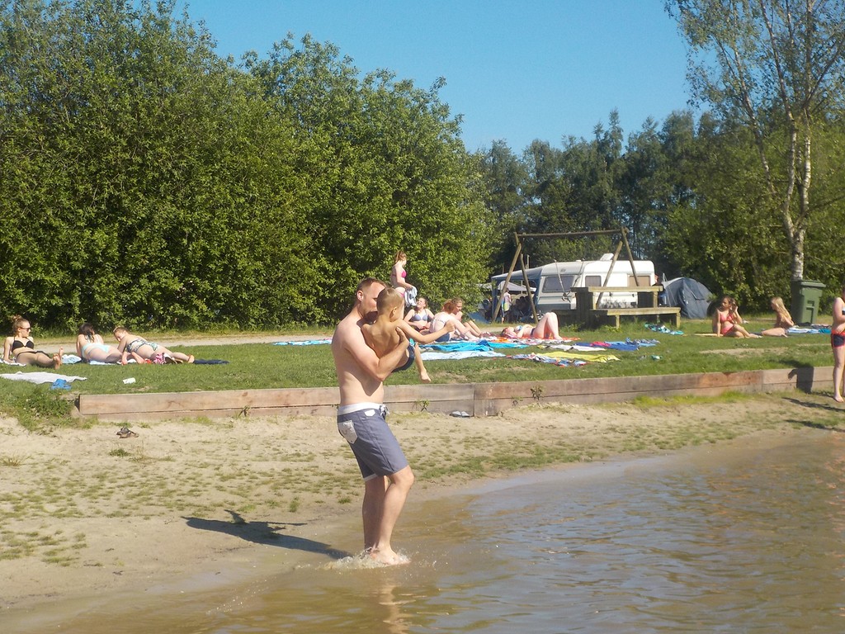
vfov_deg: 25.2
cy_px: 317
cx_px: 422
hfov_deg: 33.2
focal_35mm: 58
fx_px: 1416
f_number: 4.7
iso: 125
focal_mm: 7.9
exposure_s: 1/640
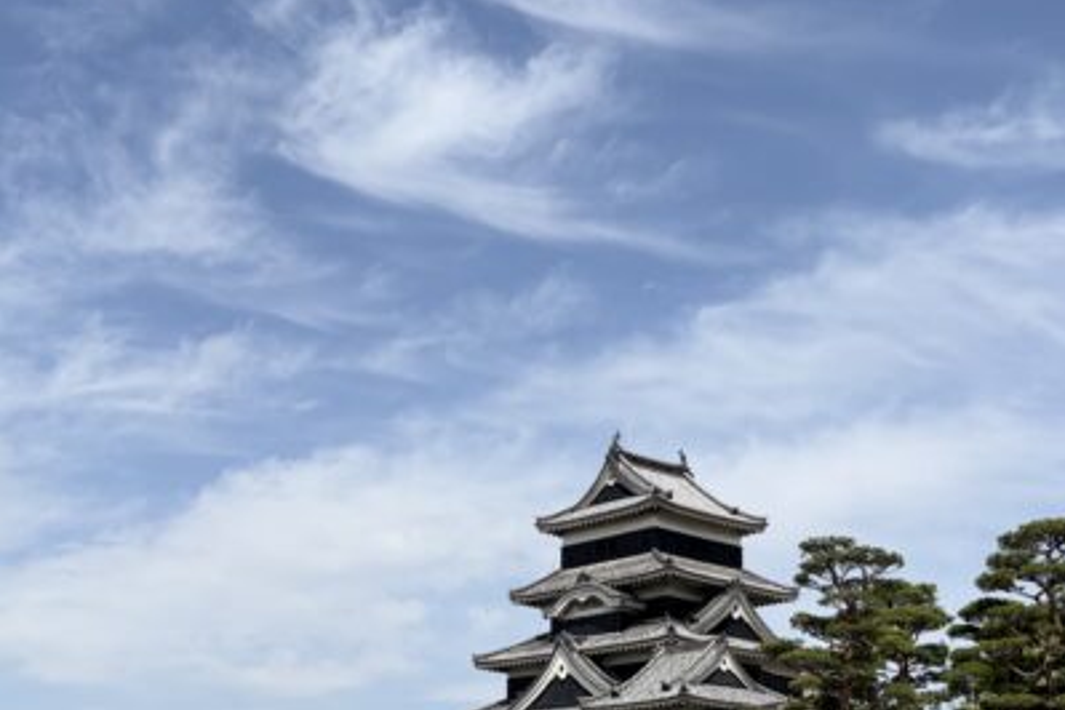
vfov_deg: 25.6
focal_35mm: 52
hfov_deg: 38.1
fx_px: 1538
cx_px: 467
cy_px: 566
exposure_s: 1/7813
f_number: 1.6
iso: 64
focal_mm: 5.96
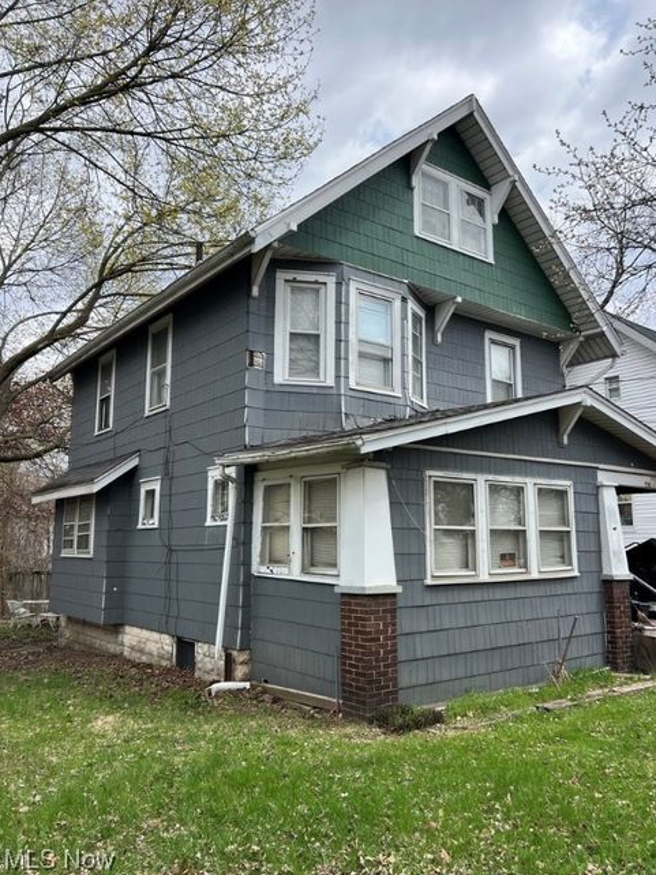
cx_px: 338
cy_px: 431
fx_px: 683
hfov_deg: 51.3
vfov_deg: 65.3
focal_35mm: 27
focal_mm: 5.7
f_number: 1.5
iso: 50
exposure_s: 1/2123
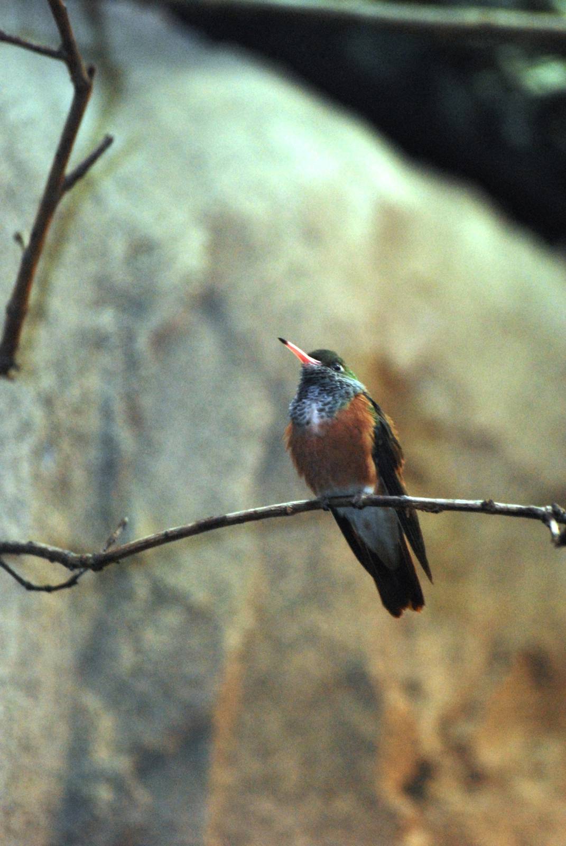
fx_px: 9524
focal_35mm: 405
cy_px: 423
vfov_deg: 5.1
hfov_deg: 3.4
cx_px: 283
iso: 1600
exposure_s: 1/60
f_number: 5.6
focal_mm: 270
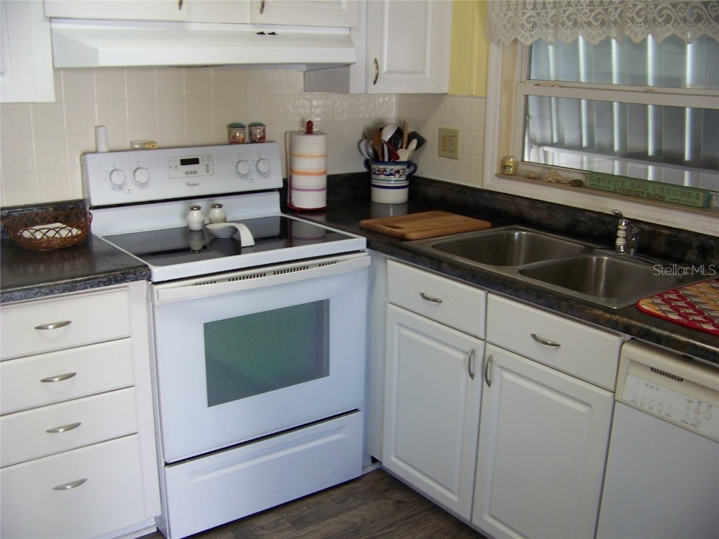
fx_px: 748
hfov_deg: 51.4
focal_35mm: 36
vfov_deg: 39.7
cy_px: 270
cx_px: 360
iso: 100
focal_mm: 5.85
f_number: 2.8
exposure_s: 1/30
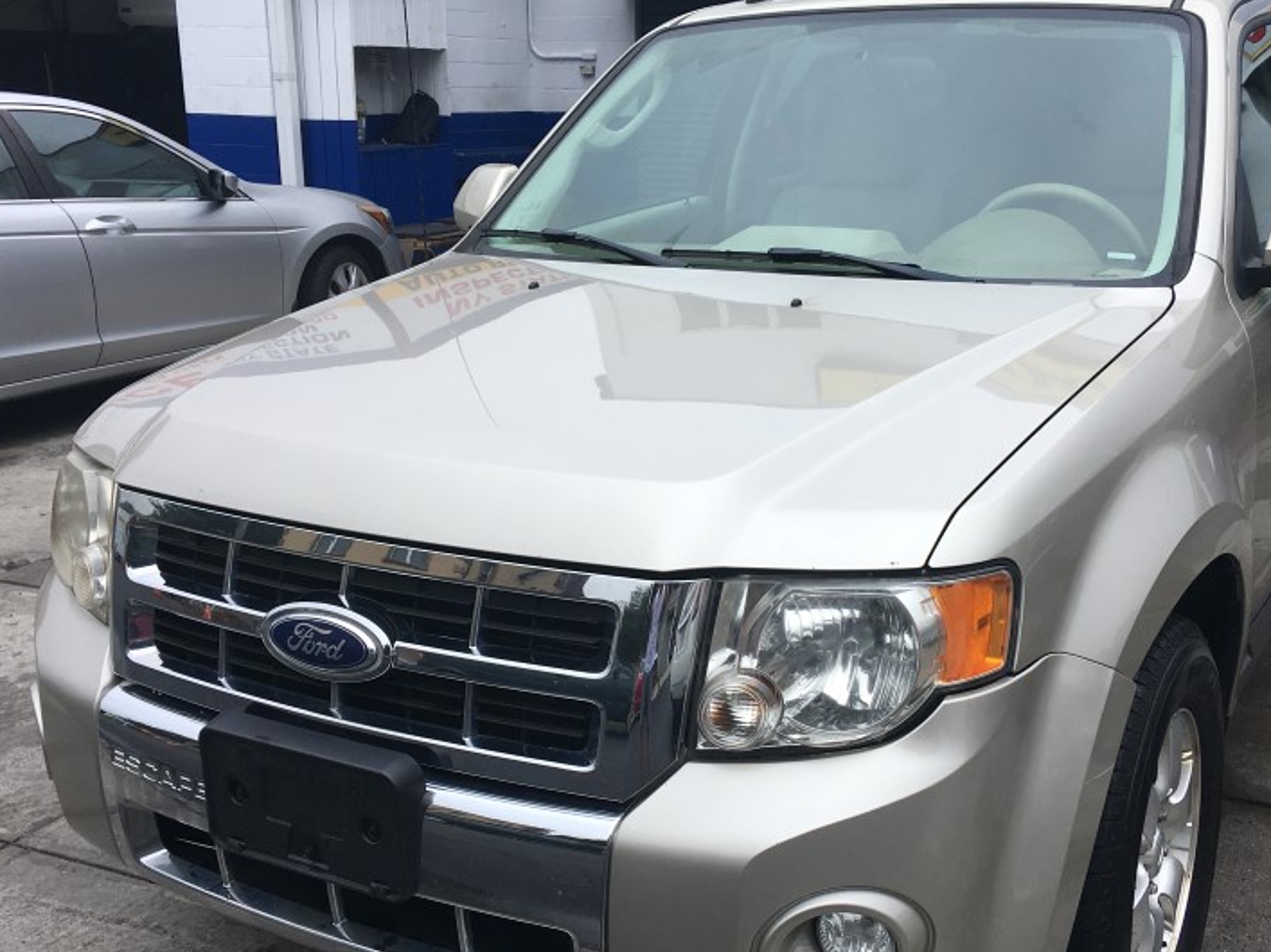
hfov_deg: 44.7
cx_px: 712
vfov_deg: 34.3
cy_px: 541
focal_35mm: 42
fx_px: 1542
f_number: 2.2
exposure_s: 1/1221
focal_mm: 4.15
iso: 25
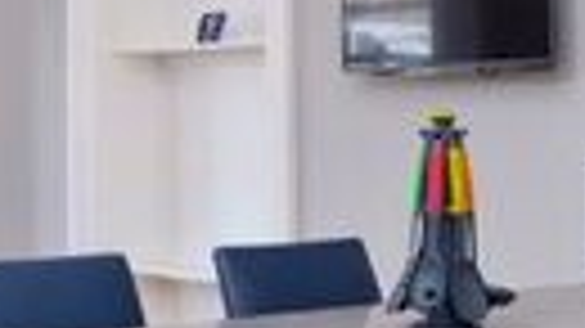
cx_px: 176
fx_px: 1659
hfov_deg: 19.9
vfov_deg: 11.3
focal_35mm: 107
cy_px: 112
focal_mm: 19
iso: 400
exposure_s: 1/40
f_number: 8
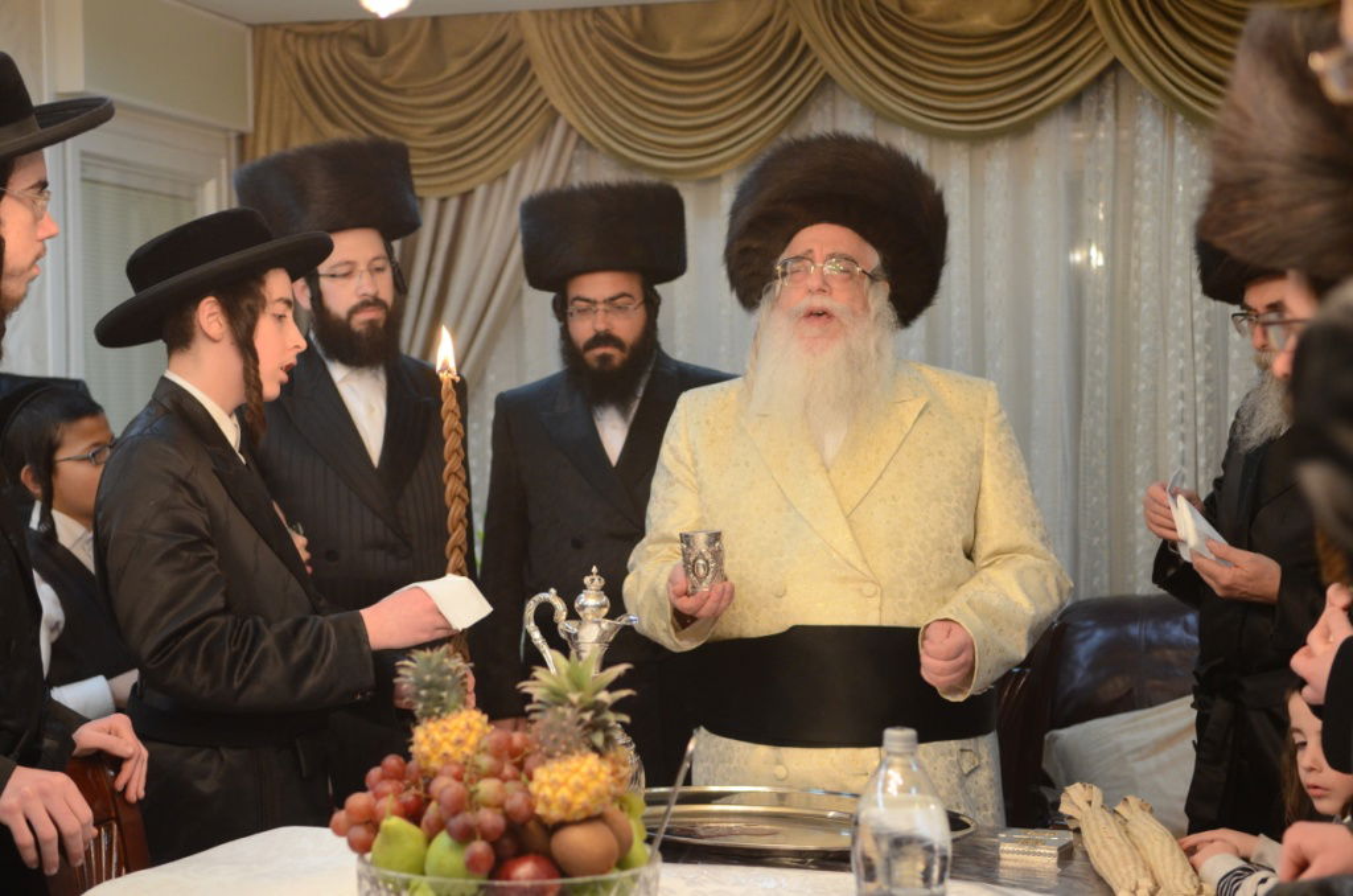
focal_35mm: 60
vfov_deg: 22.5
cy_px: 448
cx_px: 676
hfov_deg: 33.5
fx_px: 2250
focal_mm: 40
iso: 1250
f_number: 3.2
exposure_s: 1/125
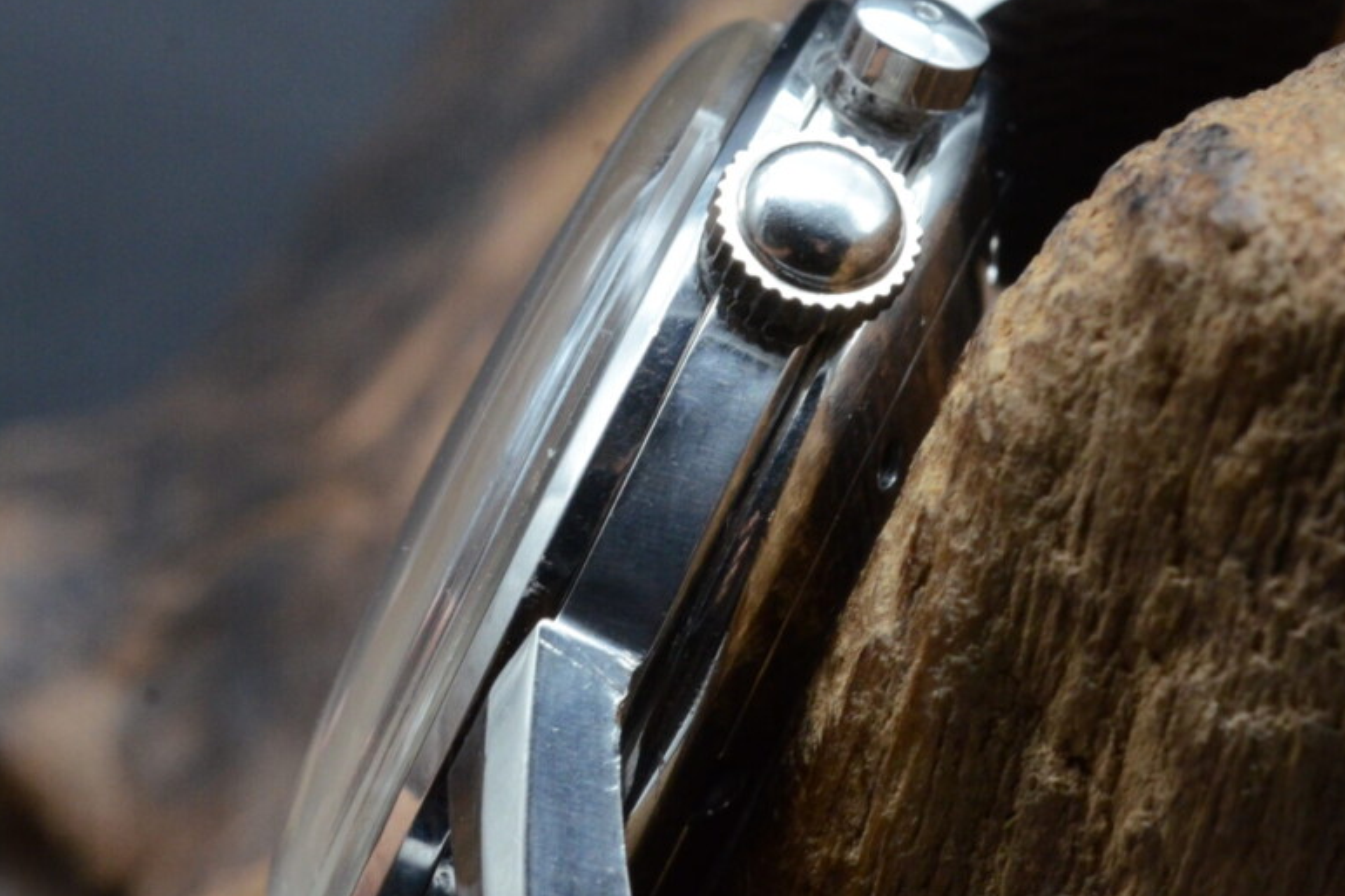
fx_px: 6087
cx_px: 713
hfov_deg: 12.6
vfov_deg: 8.4
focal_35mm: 163
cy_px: 230
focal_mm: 60
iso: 1600
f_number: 16
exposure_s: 1/50
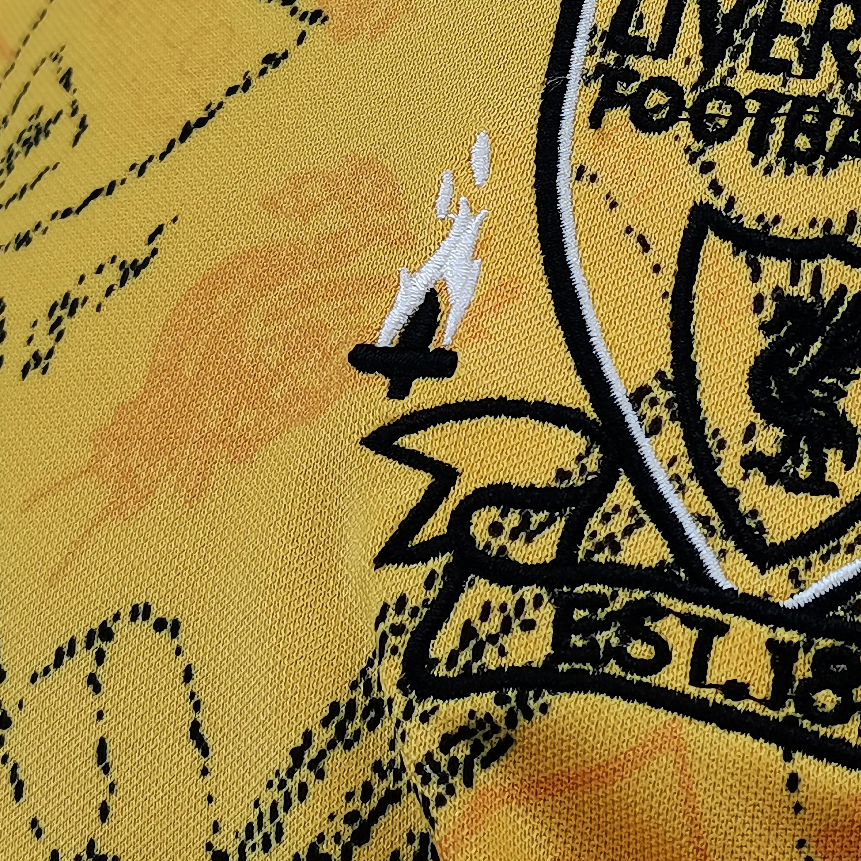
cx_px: 878
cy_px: 253
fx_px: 2758
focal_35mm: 98
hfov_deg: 17.3
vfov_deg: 17.7
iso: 100
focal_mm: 5.58
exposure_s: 1/100
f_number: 1.8
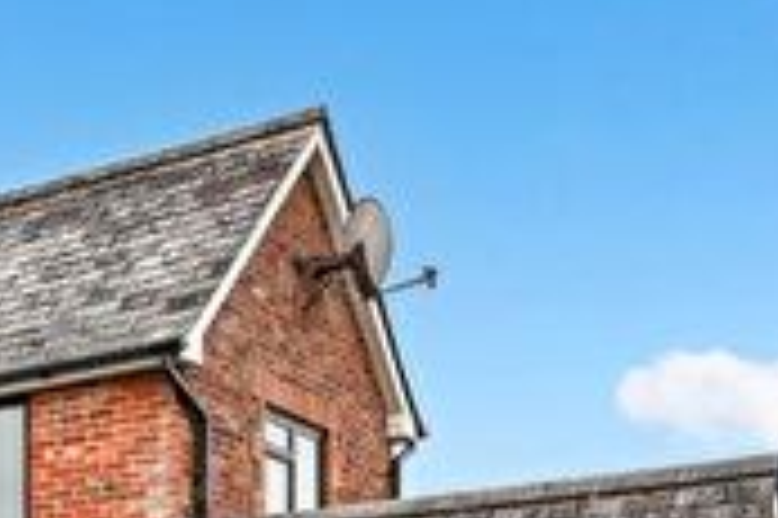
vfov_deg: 16.4
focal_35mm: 77
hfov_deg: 23.6
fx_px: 1662
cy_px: 725
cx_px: -207
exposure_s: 1/400
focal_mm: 19
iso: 400
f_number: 9
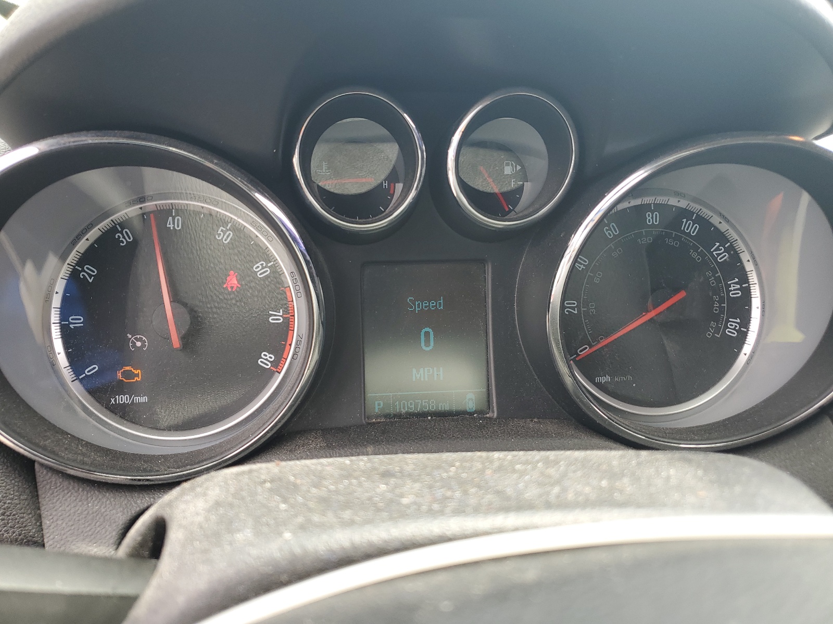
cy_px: 312
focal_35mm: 26
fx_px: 626
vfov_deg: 53.1
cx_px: 416
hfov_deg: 67.3
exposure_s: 1/179
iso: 50
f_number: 1.5
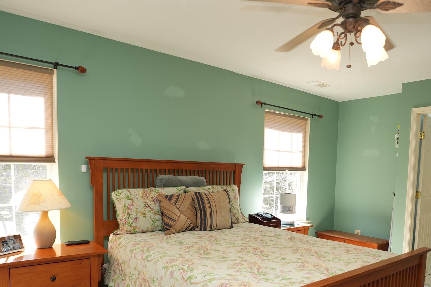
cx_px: 245
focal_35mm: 28
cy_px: 205
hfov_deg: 65.6
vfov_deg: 45.5
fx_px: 333
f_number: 3.2
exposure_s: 1/80
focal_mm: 17.5
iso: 100
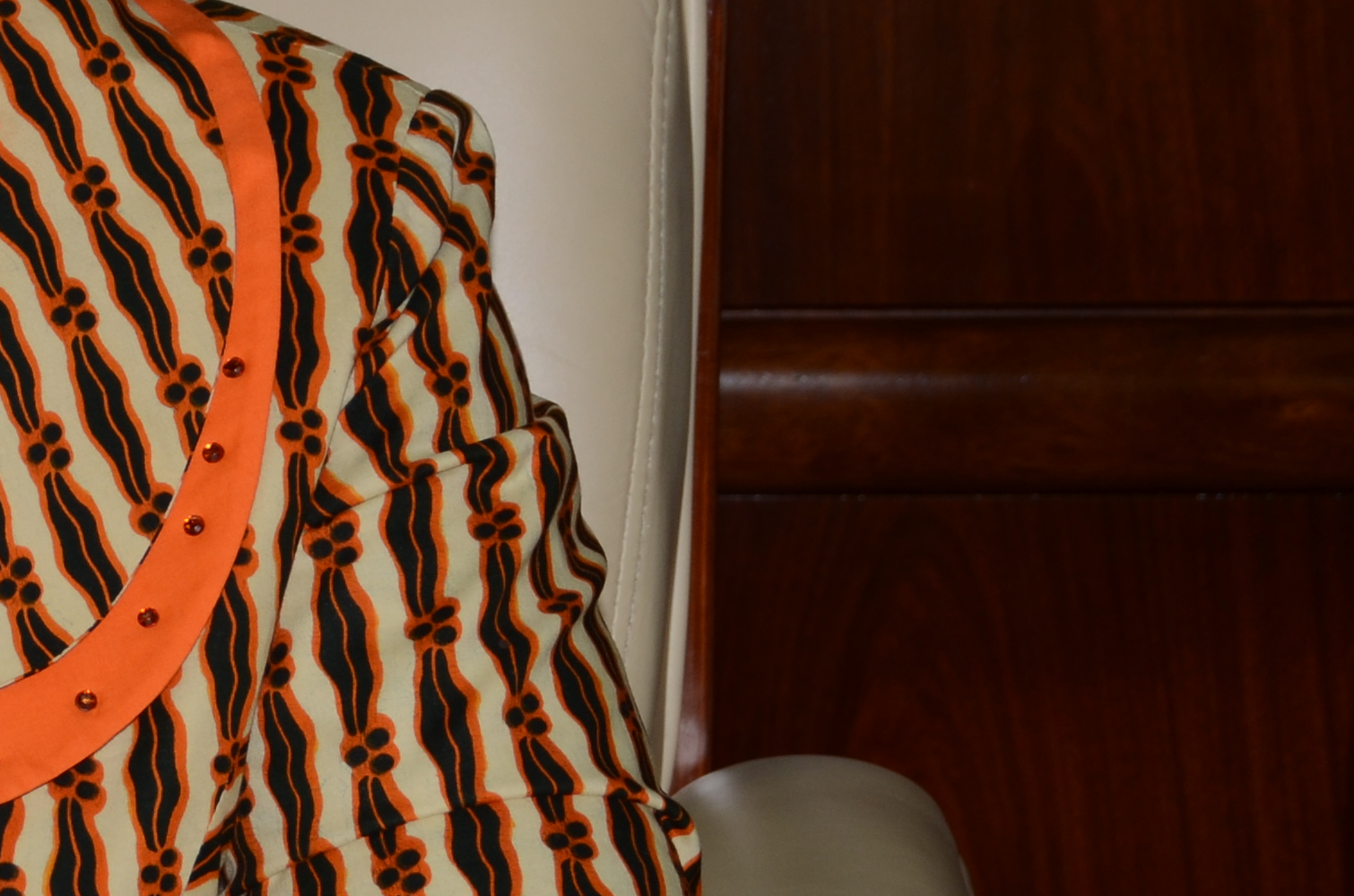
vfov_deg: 5.8
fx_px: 8820
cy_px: 324
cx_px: -461
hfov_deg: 8.6
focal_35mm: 235
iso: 160
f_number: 8
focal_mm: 48
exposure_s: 1/60
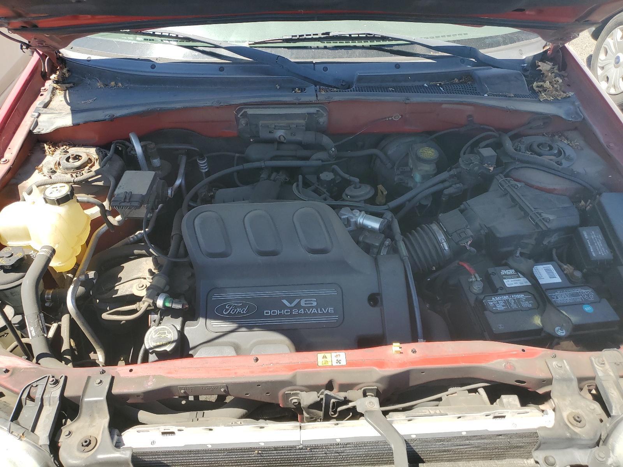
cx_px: 312
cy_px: 234
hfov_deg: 67.3
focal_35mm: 26
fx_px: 468
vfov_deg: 53.1
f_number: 1.5
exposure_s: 1/833
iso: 50
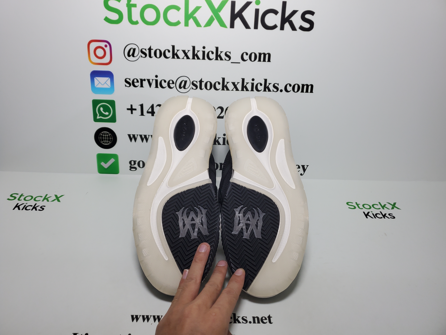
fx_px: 335
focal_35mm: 26
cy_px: 168
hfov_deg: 67.3
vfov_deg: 53.1
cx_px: 223
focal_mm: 4.3
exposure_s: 1/559
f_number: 1.5
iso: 50
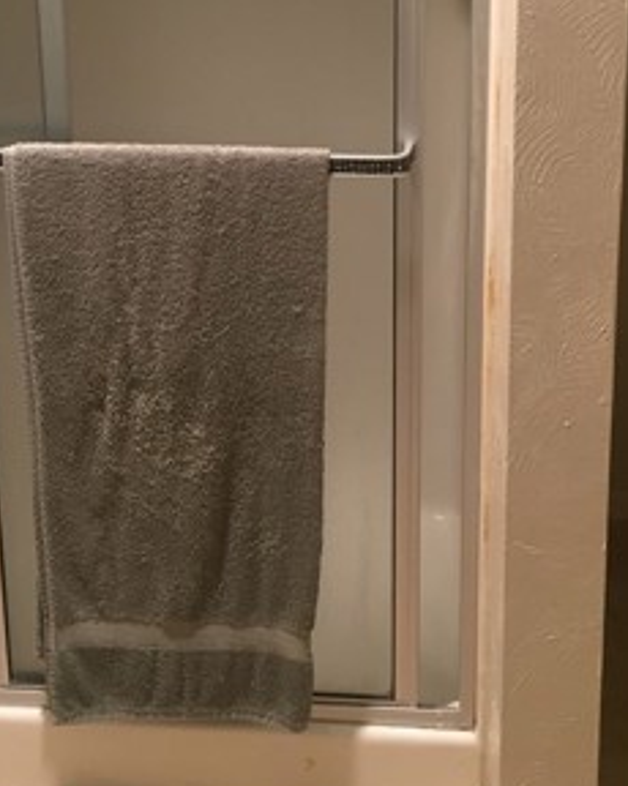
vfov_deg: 29.4
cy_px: 166
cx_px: 273
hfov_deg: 24.2
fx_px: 1465
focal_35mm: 63
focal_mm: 4.15
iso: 64
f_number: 2.2
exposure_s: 1/30
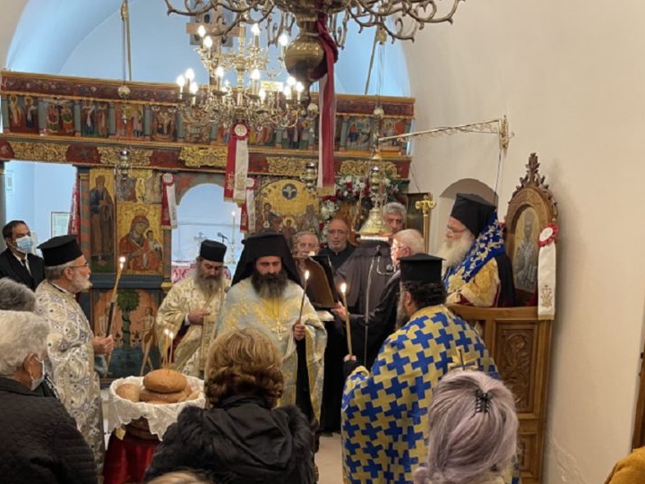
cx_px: 282
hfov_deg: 50.0
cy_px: 293
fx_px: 689
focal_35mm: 37
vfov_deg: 38.5
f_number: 1.6
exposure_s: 1/50
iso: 250
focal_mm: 5.1
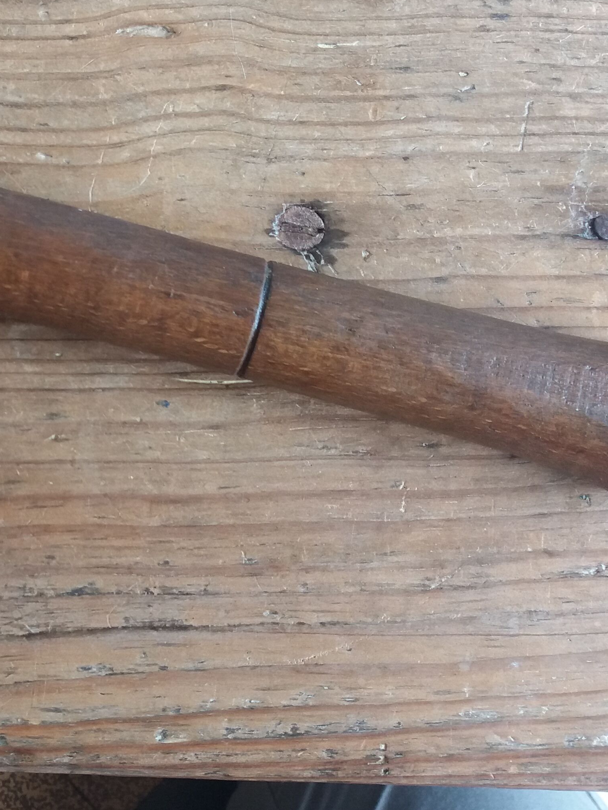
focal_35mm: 57
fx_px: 1335
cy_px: 244
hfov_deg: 24.3
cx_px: -28
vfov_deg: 33.4
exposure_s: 1/50
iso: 80
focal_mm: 3.7
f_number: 1.9
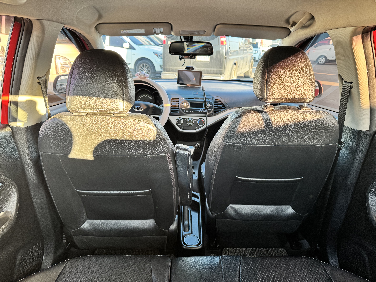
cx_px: 188
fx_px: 261
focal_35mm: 24
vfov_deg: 56.8
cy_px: 141
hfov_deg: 71.6
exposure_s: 1/113
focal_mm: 6.76
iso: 200
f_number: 1.78
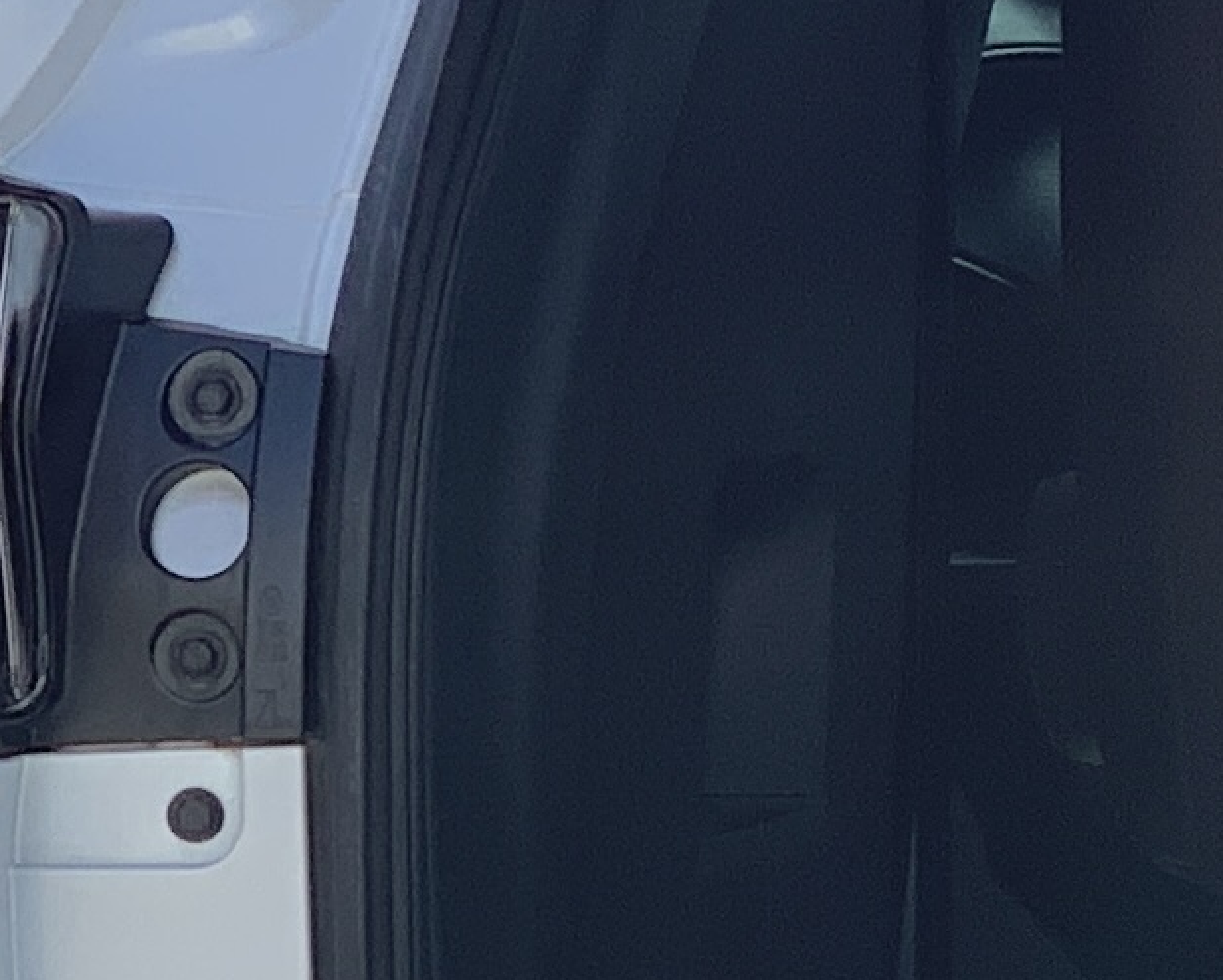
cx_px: 2767
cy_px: 626
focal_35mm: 331
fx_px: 11987
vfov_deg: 4.7
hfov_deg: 5.7
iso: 16
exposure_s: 1/271
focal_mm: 6
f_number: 2.4
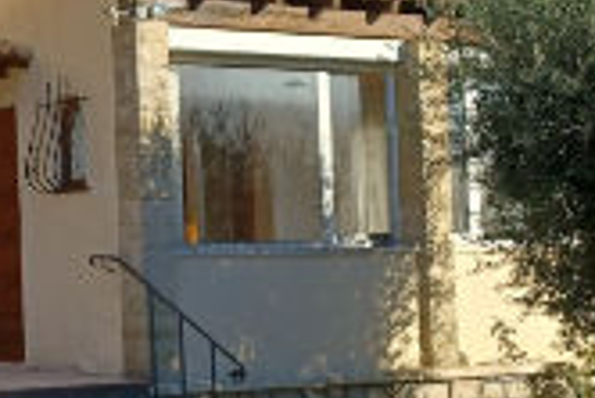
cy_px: 197
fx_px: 1654
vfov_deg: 13.7
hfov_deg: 18.8
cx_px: -190
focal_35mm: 100
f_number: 1.8
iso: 32
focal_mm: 4.6
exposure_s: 1/515
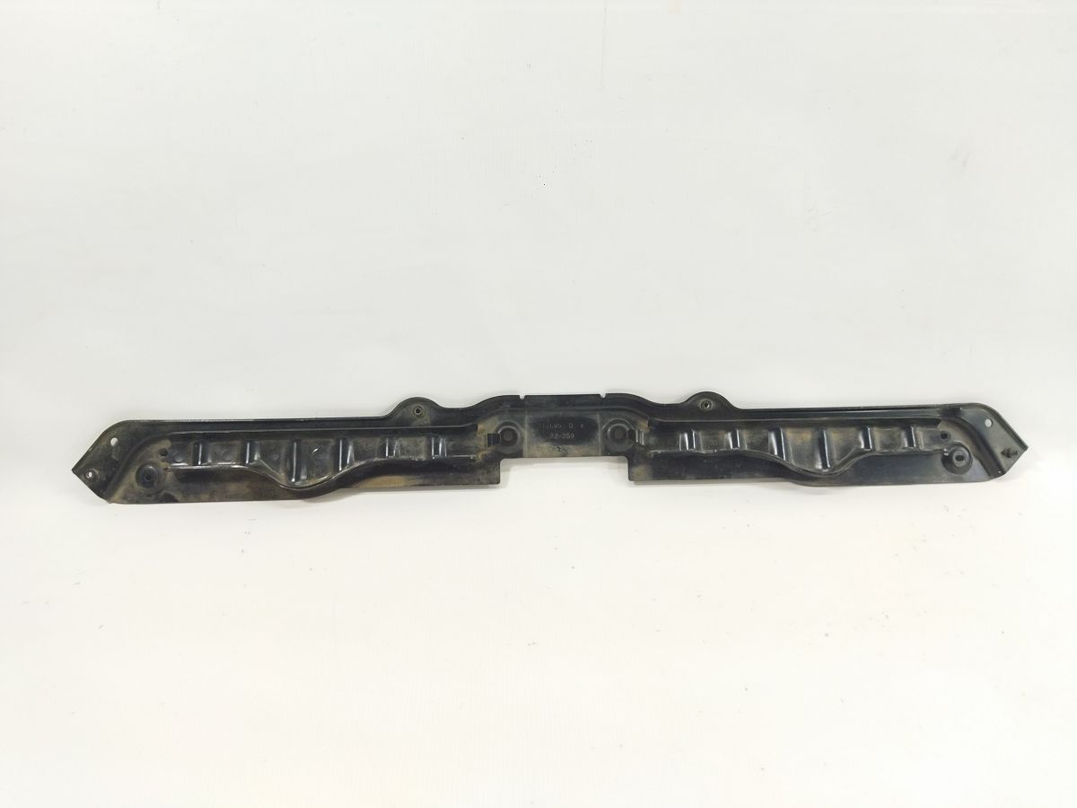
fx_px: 840
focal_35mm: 27
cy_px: 404
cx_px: 538
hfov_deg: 65.3
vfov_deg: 51.4
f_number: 1.79
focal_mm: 4.71
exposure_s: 1/100
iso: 150
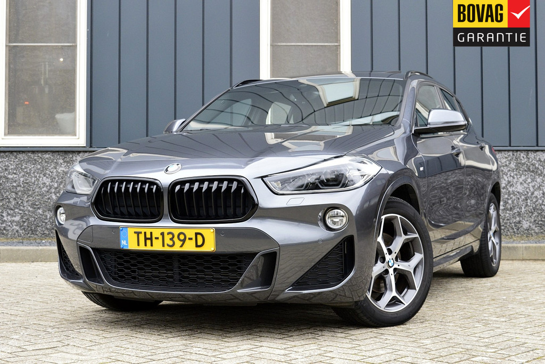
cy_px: 182
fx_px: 863
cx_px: 272
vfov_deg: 23.8
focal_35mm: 57
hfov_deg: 35.0
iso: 720
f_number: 8
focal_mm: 38
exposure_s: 1/60
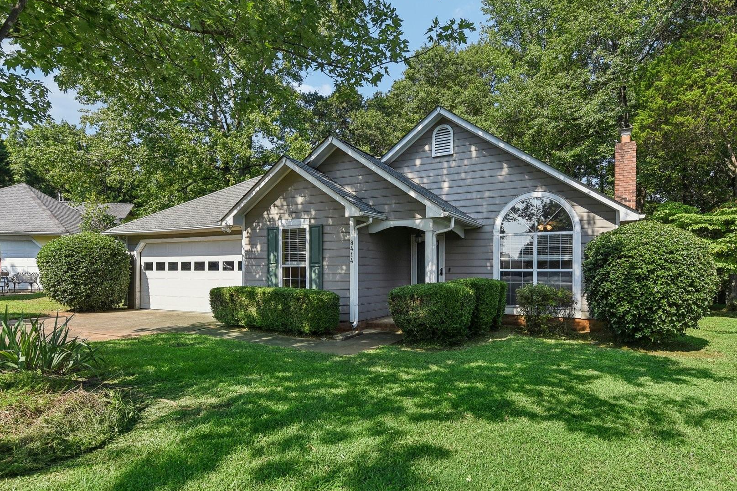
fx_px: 389
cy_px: 271
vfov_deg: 64.4
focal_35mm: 19
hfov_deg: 86.5
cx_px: 416
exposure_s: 1/320
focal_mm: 15
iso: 200
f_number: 8
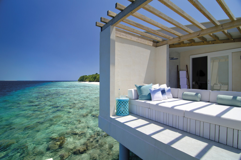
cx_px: 120
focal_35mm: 16
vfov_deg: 71.8
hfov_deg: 95.1
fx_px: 110
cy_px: 80
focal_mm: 11
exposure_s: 1/320
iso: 100
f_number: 5
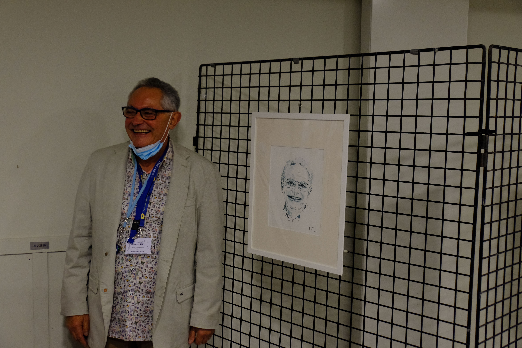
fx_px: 551
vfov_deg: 35.1
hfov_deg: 50.7
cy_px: 174
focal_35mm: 38
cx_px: 261
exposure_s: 1/28
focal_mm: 25.4
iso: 1600
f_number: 4.5
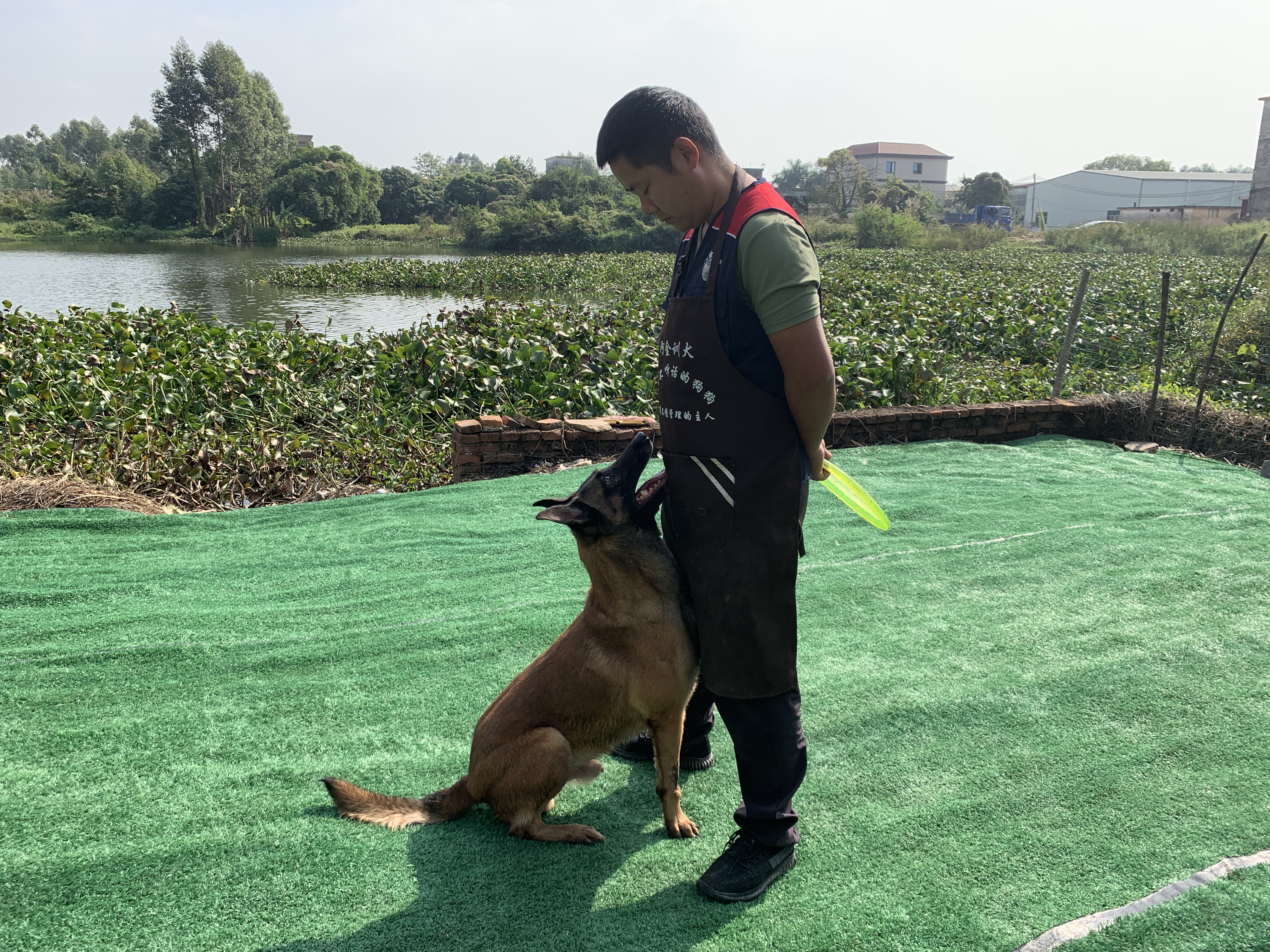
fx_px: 954
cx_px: 635
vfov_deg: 53.1
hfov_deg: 67.3
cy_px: 476
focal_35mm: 26
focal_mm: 4.25
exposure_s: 1/1406
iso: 25
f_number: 1.8
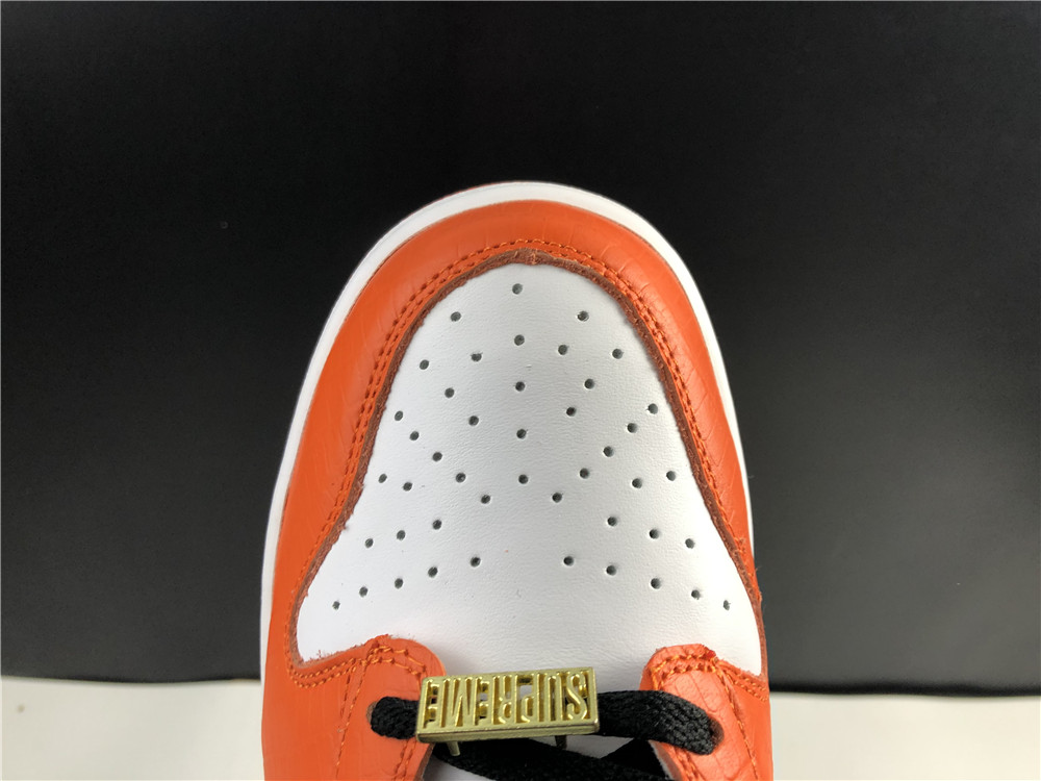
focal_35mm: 28
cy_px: 390
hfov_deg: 63.4
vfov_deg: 49.7
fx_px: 842
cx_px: 520
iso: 32
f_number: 1.8
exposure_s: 1/50
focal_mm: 4
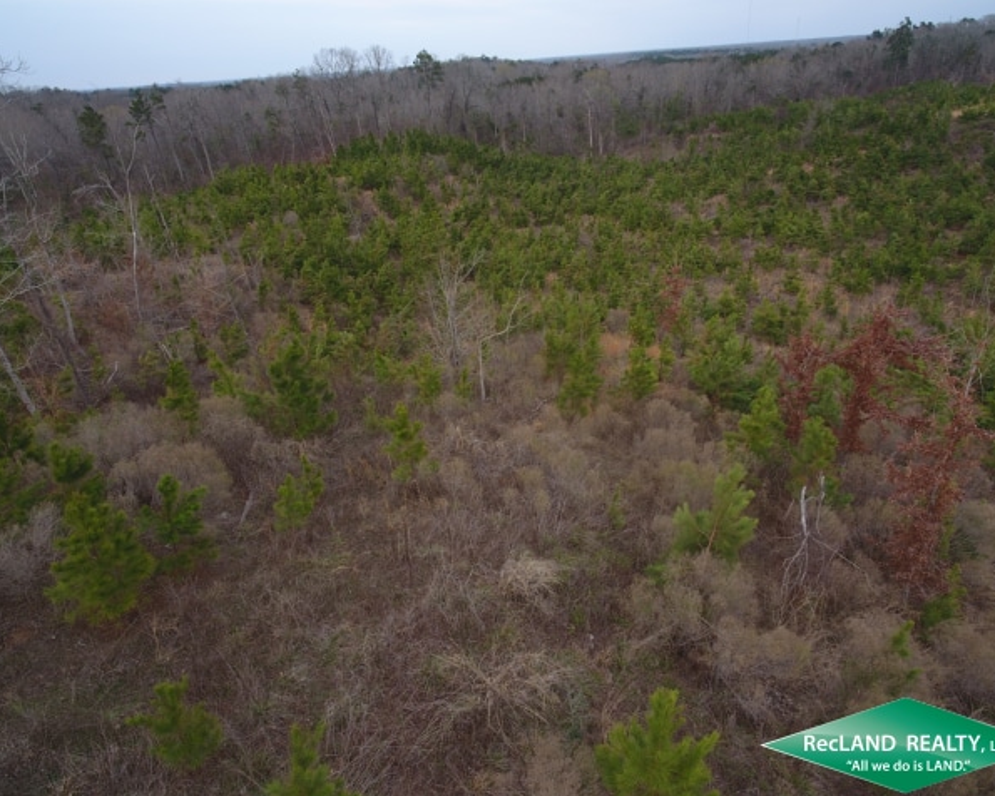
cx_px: 525
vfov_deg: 65.5
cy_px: 398
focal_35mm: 21
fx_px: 618
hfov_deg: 77.6
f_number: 2.8
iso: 100
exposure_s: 1/125
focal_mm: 3.61
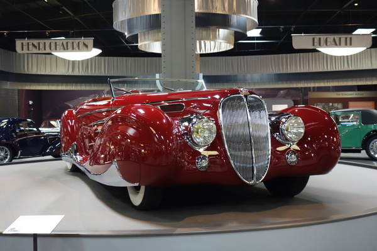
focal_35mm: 46
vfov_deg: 29.2
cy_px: 126
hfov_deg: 42.7
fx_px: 482
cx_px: 188
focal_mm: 16.99
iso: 800
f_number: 3.2
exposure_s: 1/50
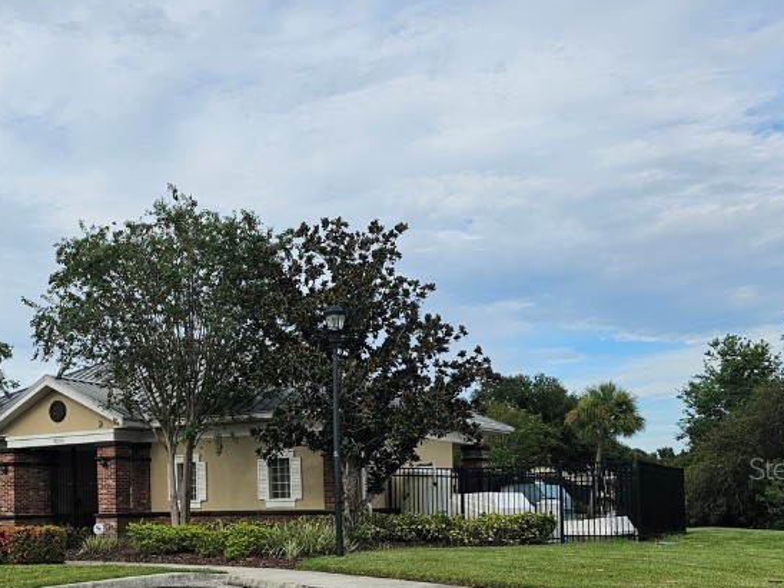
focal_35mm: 43
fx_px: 974
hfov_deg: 41.8
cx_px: 152
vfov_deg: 32.7
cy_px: 468
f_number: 1.7
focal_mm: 6.3
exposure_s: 1/719
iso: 10
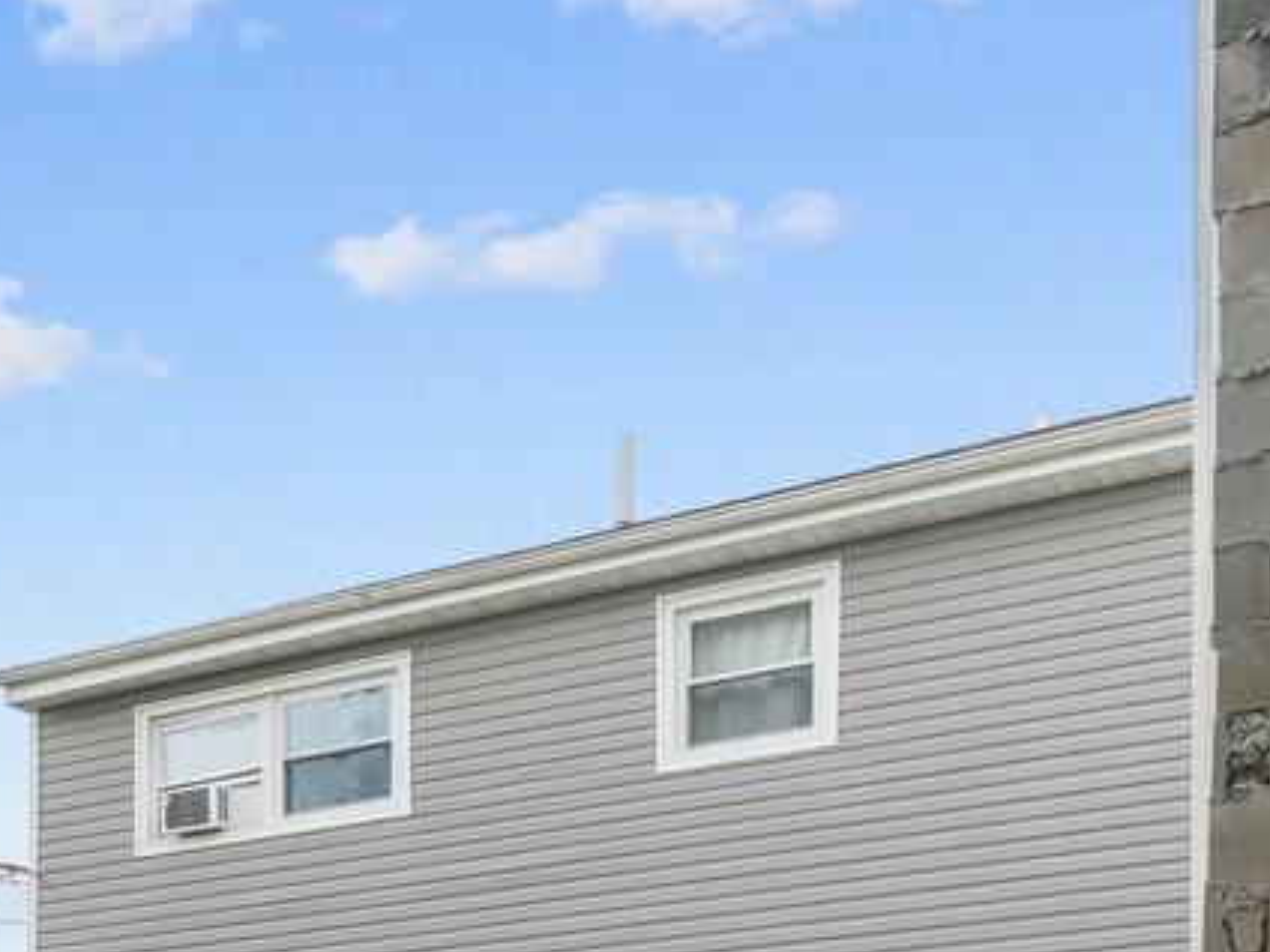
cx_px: -623
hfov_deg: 23.8
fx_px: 2385
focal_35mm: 65
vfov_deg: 19.7
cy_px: 1415
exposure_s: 1/80
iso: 320
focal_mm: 14
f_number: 10
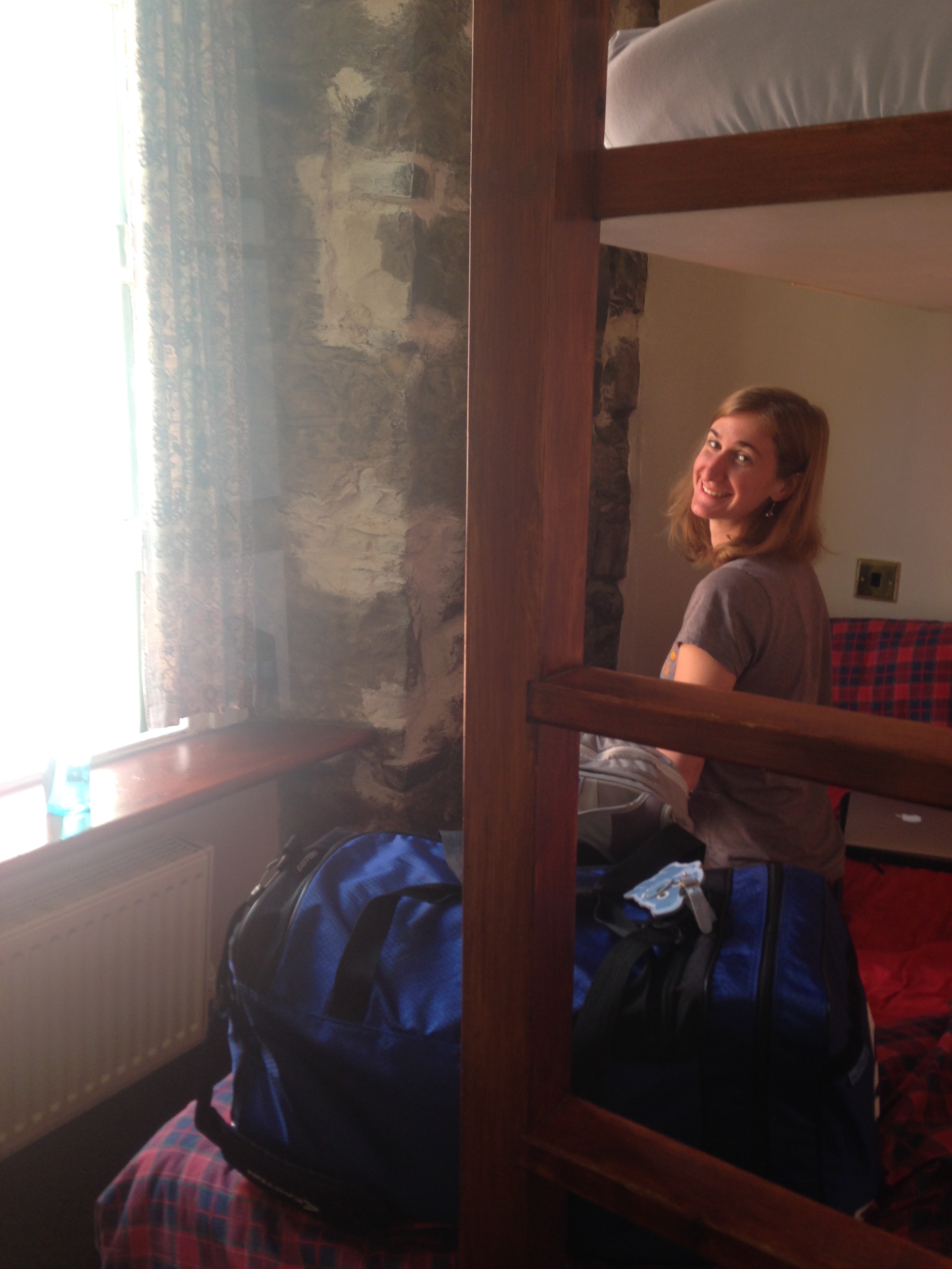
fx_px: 1210
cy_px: 634
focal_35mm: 33
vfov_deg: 55.4
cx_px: 476
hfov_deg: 42.9
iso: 50
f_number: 2.4
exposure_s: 1/30
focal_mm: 4.12
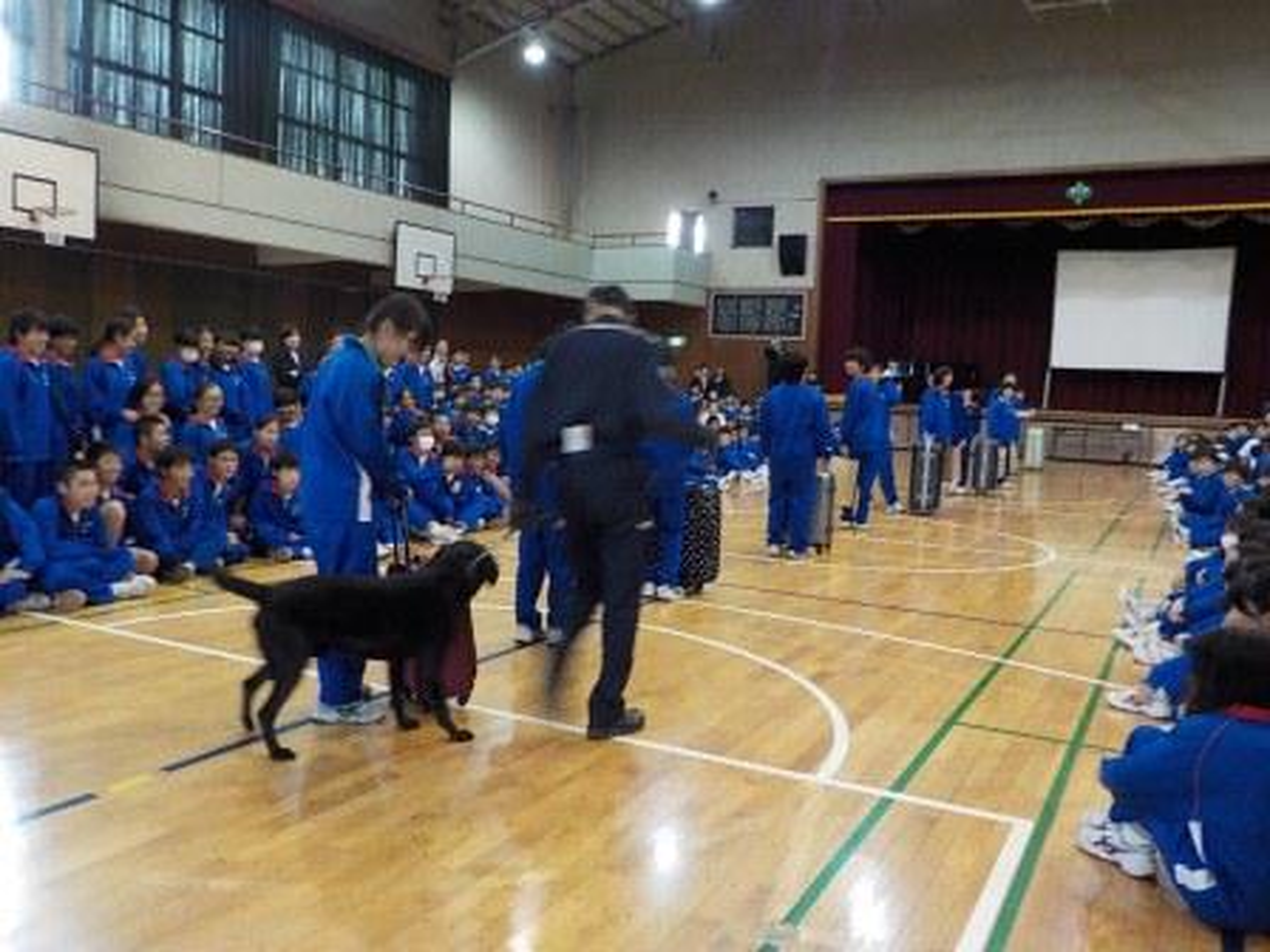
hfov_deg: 60.0
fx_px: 1101
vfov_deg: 46.8
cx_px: 635
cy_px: 476
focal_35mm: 30
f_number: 3.3
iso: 400
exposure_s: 1/15
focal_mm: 4.1
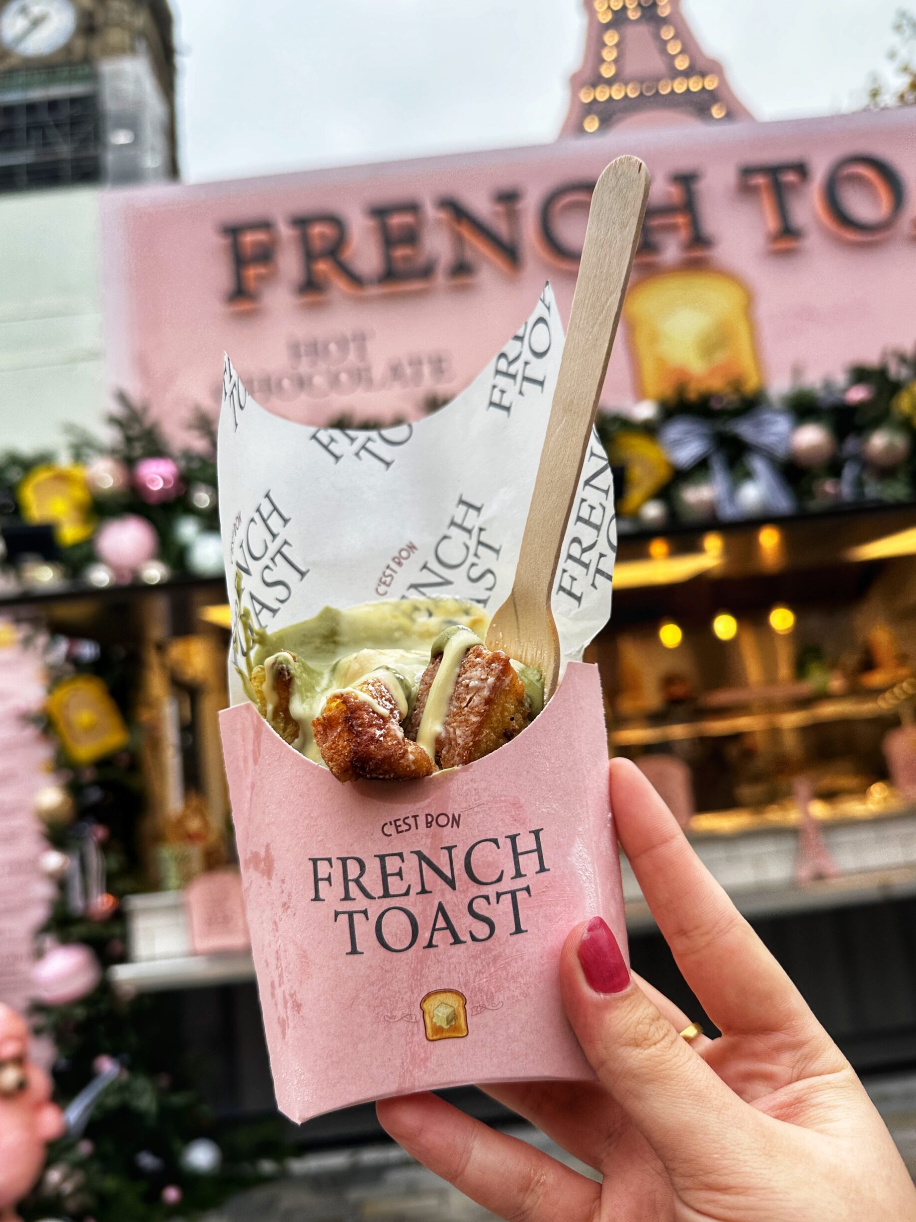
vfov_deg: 69.4
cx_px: 470
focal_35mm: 25
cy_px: 621
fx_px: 882
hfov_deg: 54.9
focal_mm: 6.86
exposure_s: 1/546
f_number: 1.78
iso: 80
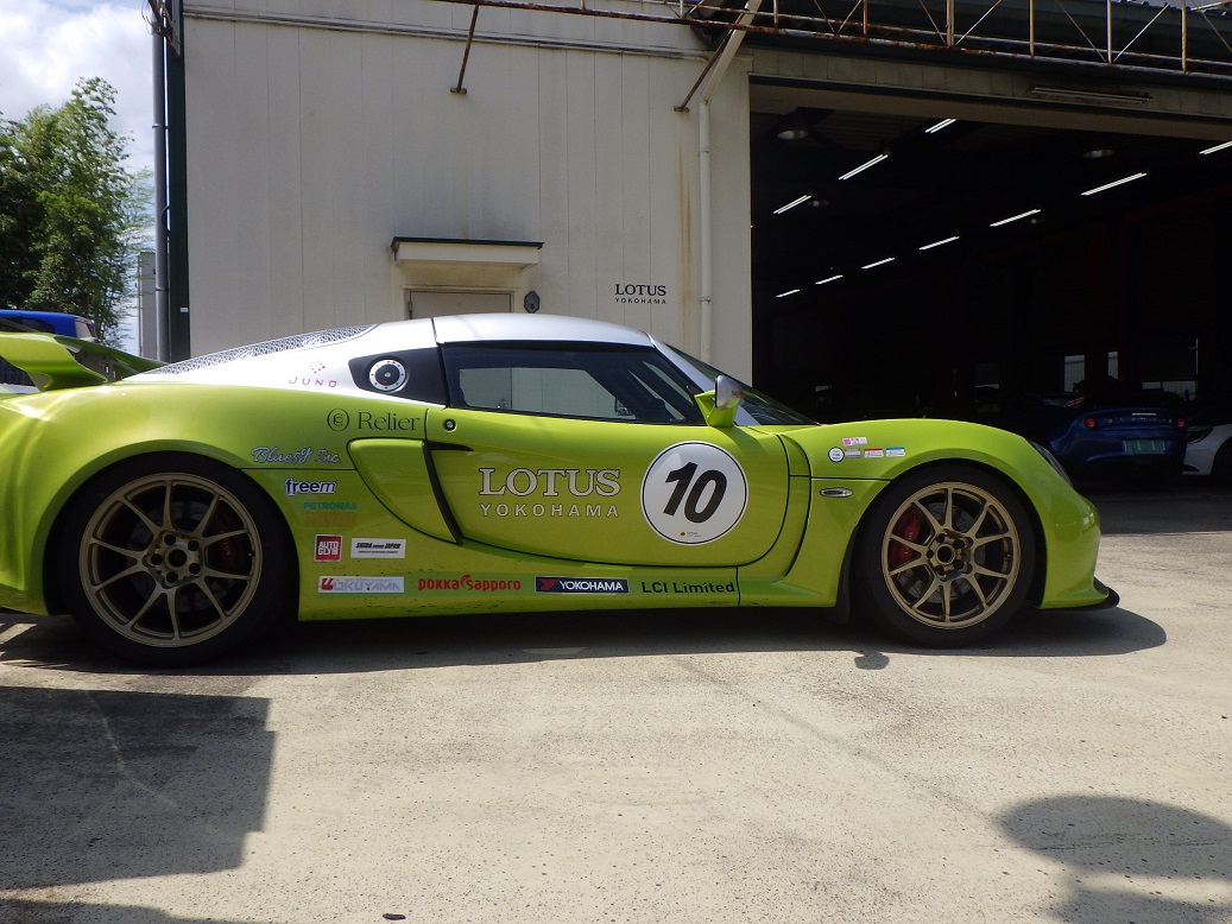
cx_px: 616
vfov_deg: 49.8
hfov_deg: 63.4
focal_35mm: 28
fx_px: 997
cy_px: 462
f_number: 4.2
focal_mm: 5
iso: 125
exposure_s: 1/1250
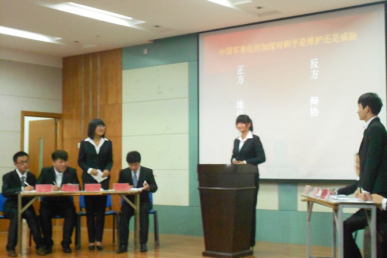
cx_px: 194
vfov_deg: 23.0
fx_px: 634
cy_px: 139
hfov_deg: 33.9
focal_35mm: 59
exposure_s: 1/6
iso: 800
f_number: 4.9
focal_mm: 10
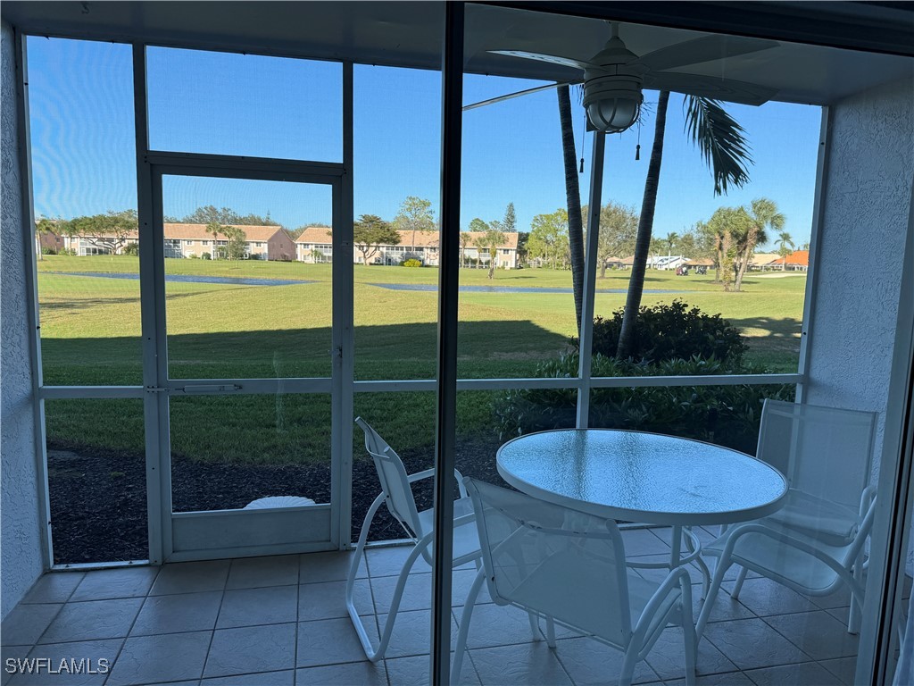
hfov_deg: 71.6
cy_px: 343
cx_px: 457
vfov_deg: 56.8
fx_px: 634
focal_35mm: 24
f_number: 1.78
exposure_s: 1/1366
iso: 80
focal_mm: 6.86
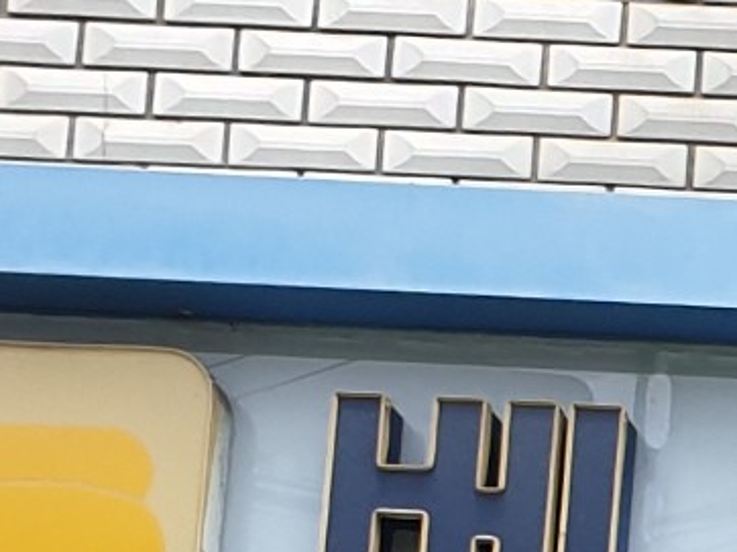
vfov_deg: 6.9
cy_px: 1218
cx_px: 1971
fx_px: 4404
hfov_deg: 8.5
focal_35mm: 207
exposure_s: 1/344
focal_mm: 4.3
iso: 50
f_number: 2.4
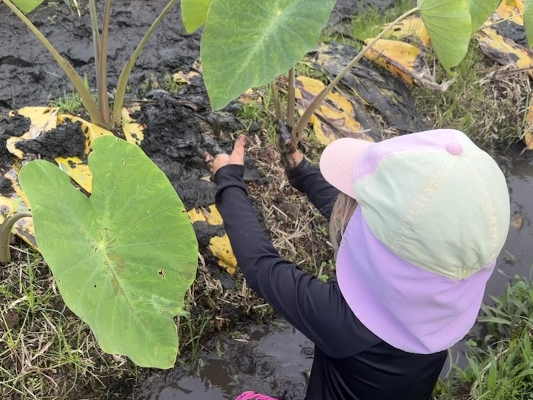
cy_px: 241
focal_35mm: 36
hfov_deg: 51.3
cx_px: 272
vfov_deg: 39.5
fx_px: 554
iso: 50
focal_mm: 5.96
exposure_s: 1/419
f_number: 1.6
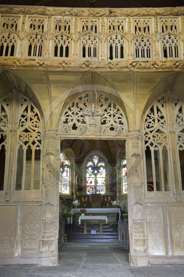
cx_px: 92
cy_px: 138
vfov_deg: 48.5
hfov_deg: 33.3
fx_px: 307
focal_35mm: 40
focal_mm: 40
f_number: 3.5
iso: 1600
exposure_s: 1/30
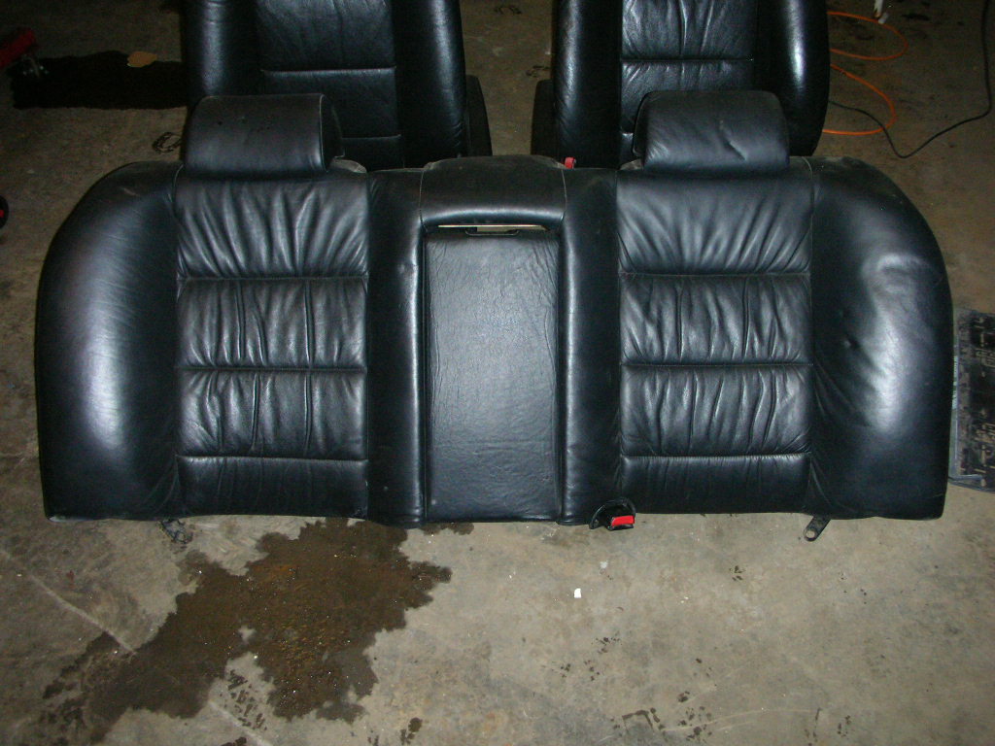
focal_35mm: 35
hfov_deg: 52.6
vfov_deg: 40.7
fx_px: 1006
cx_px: 498
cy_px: 373
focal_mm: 5.8
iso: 200
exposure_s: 1/60.1
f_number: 3
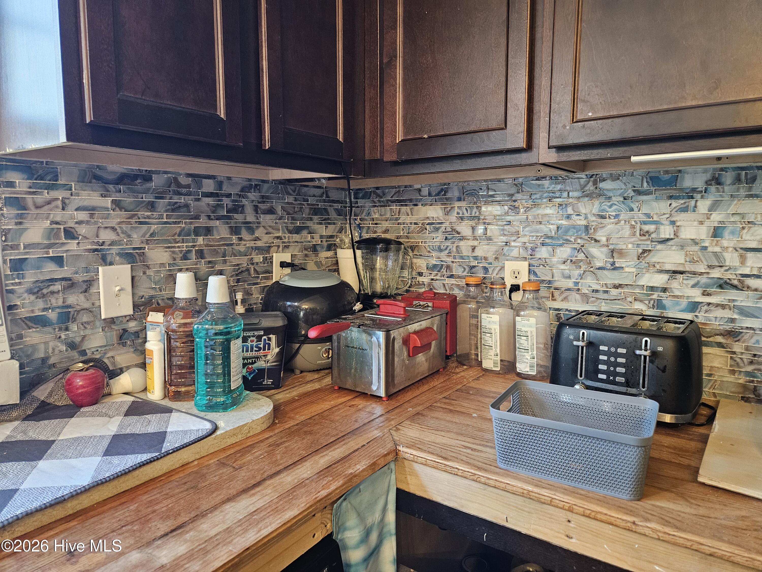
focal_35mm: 23
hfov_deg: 73.9
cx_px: 381
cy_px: 286
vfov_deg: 58.9
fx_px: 506
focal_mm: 5.4
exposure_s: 1/60
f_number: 1.8
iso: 640
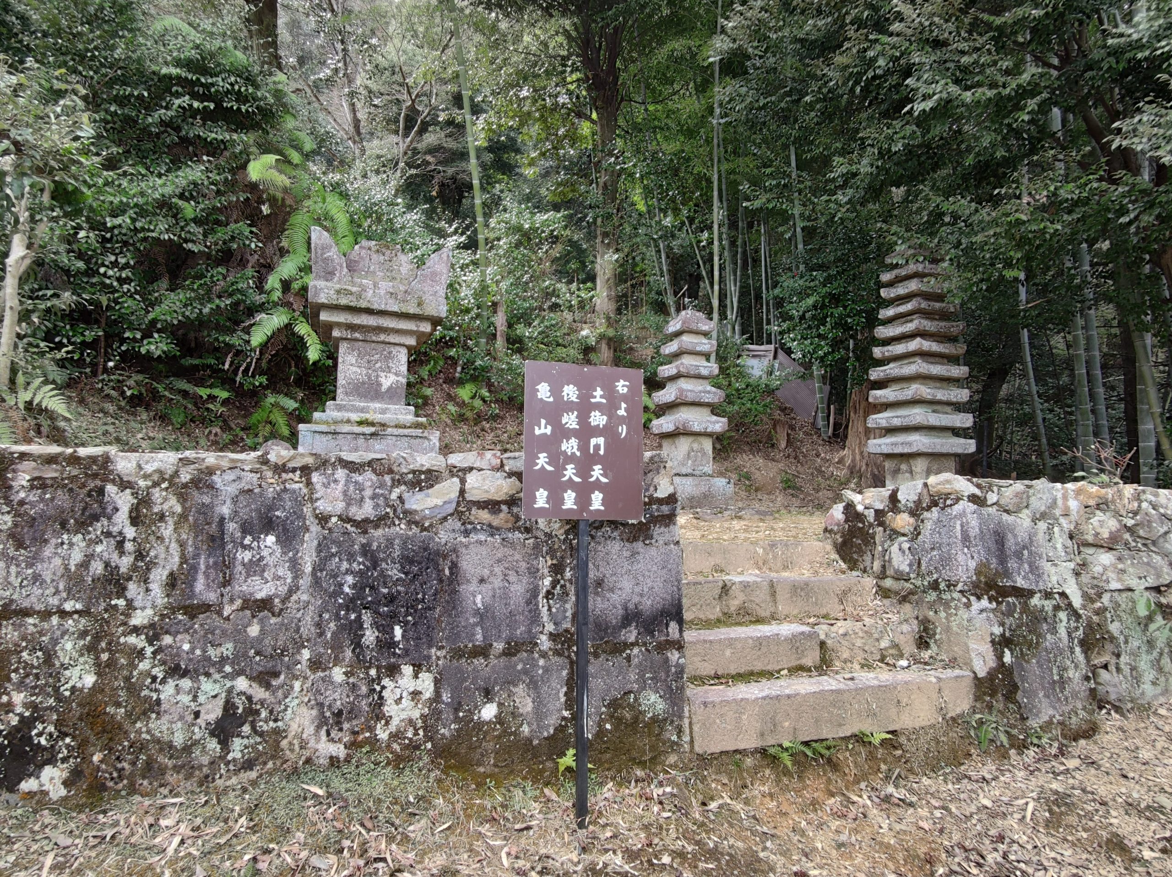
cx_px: 586
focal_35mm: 16
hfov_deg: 94.5
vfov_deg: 78.0
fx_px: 541
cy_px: 438
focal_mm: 2.35
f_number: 2.2
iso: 112
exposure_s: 1/100
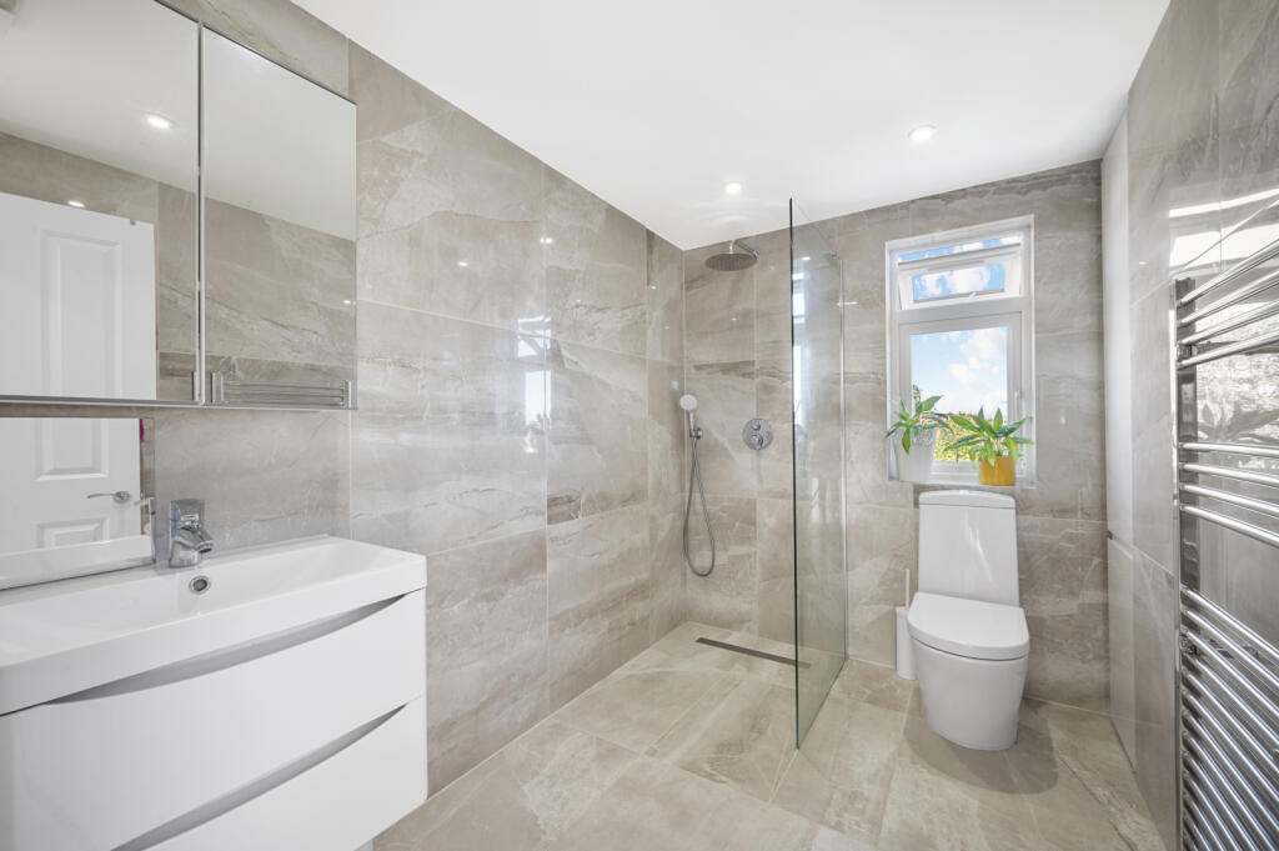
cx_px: 640
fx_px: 497
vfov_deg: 81.1
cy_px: 426
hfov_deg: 104.3
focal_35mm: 14
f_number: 16
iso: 200
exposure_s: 1
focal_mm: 14
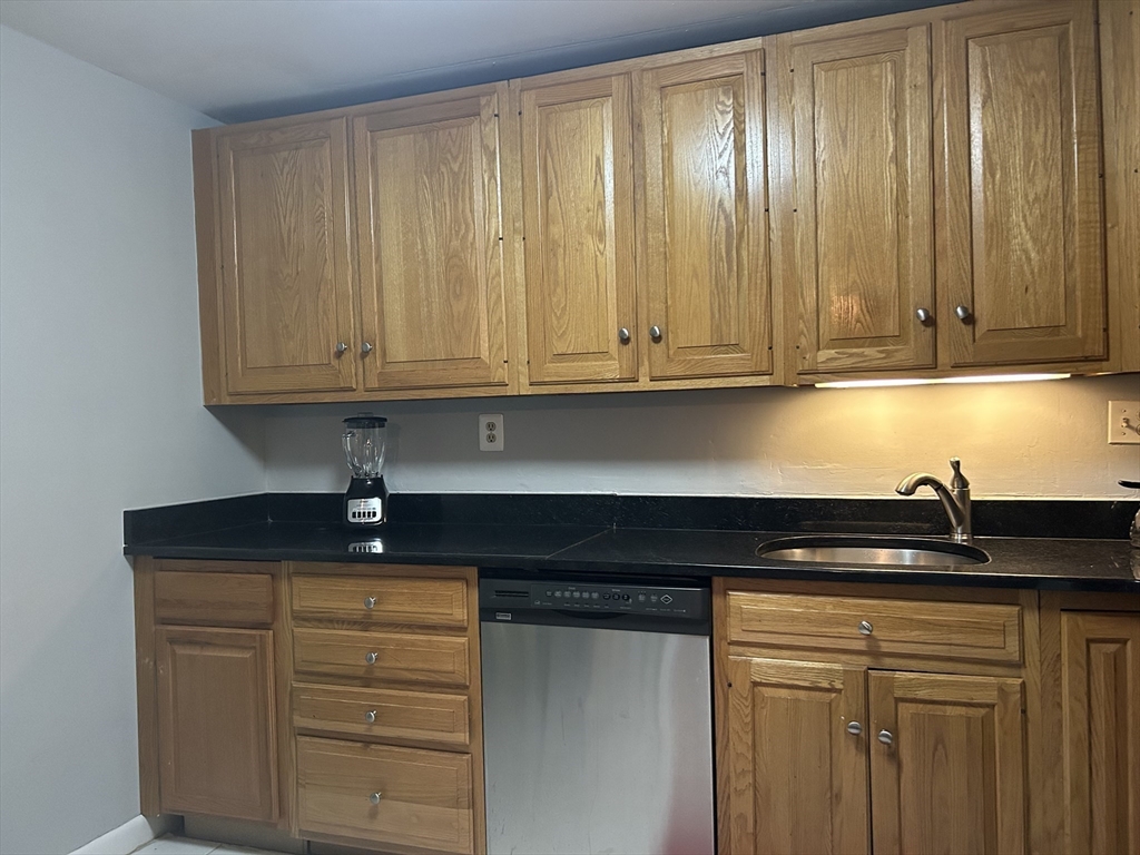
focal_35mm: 26
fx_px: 856
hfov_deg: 67.3
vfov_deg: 53.1
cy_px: 428
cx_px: 570
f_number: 1.5
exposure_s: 1/60
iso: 500
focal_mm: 5.7
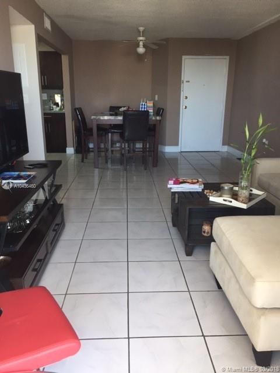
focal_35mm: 29
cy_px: 186
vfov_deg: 61.7
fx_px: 313
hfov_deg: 48.2
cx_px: 140
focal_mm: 4.15
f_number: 2.2
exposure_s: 1/30
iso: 80
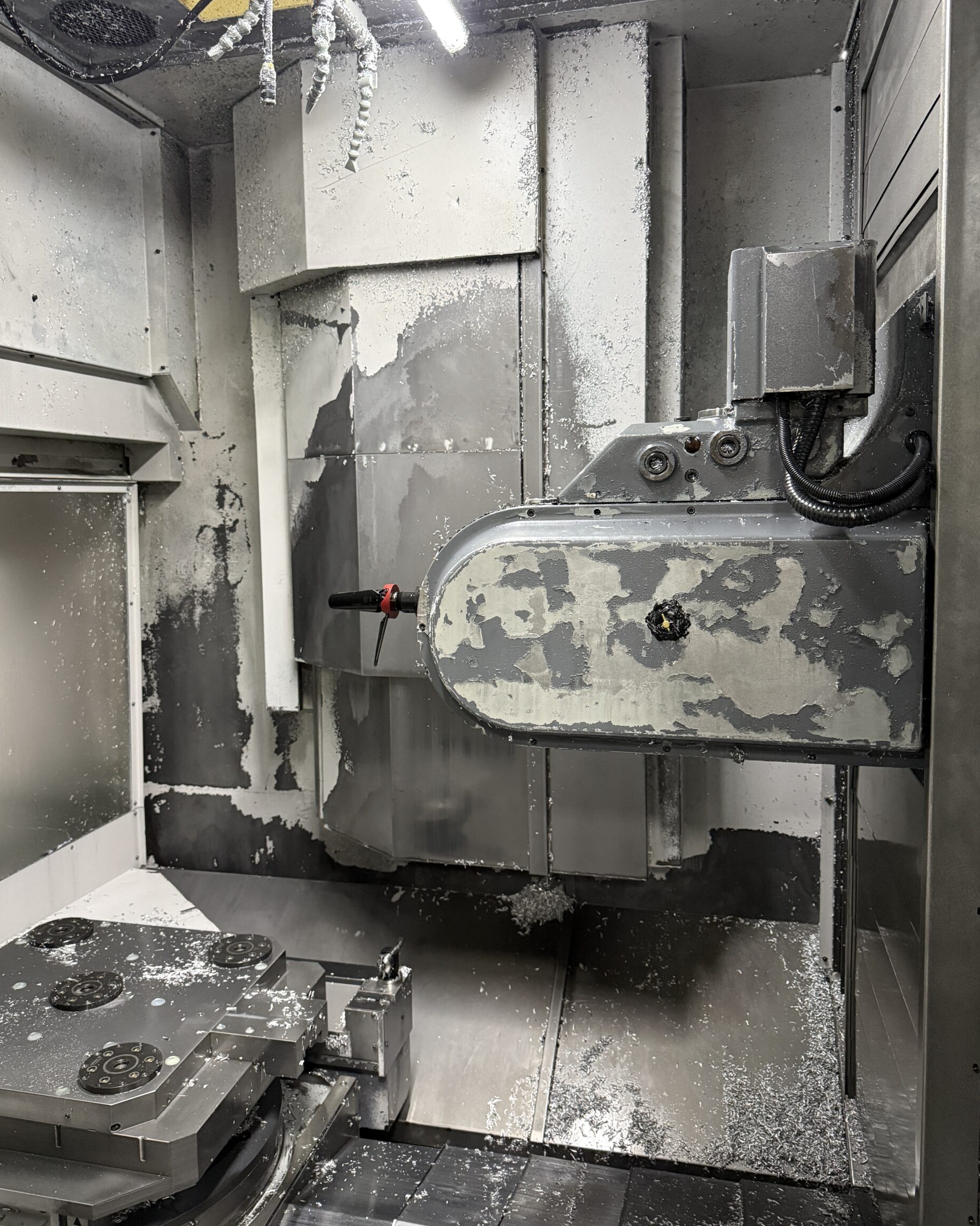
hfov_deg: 54.9
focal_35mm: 26
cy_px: 577
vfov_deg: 66.0
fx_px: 943
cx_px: 473
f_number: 1.78
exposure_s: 1/60
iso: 500
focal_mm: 6.76
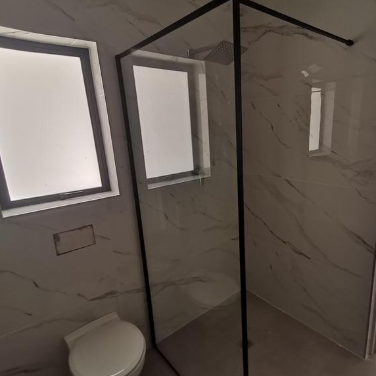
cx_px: 228
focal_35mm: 21
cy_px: 193
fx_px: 258
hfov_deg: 71.3
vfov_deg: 72.1
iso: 50
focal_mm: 1.78
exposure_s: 1/99.9
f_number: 2.4
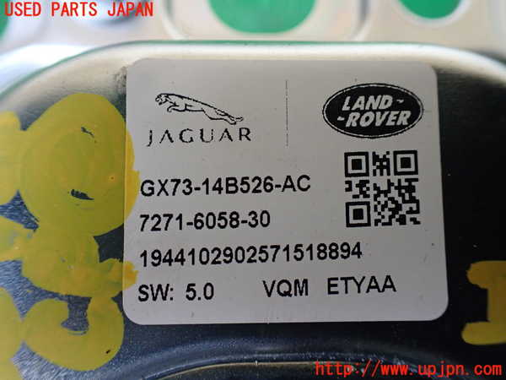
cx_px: 253
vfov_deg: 46.8
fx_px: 439
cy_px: 190
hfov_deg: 60.0
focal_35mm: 30
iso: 500
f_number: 2.3
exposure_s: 1/125
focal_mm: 5.4
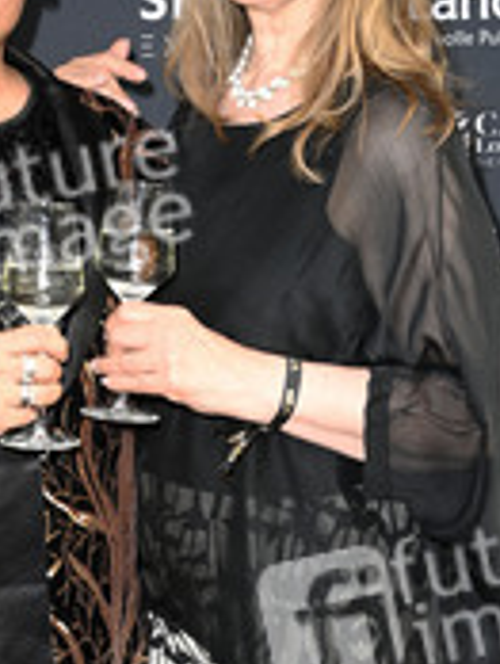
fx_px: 1864
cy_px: 412
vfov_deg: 20.2
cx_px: 107
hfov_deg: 15.2
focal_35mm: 97
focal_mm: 44
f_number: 5.6
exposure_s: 1/200
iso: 320
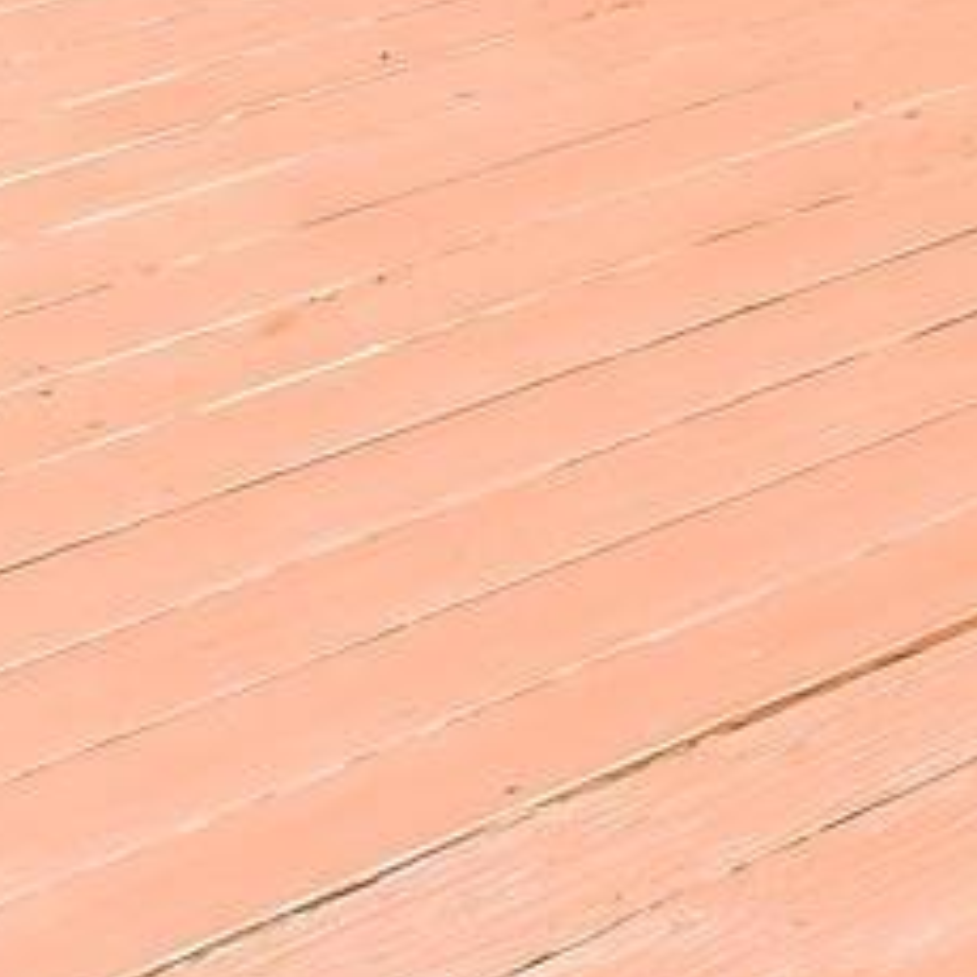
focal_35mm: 125
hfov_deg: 10.0
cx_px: 3029
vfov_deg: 11.1
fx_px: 3984
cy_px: -1570
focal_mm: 16.5
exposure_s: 1/400
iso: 640
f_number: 11
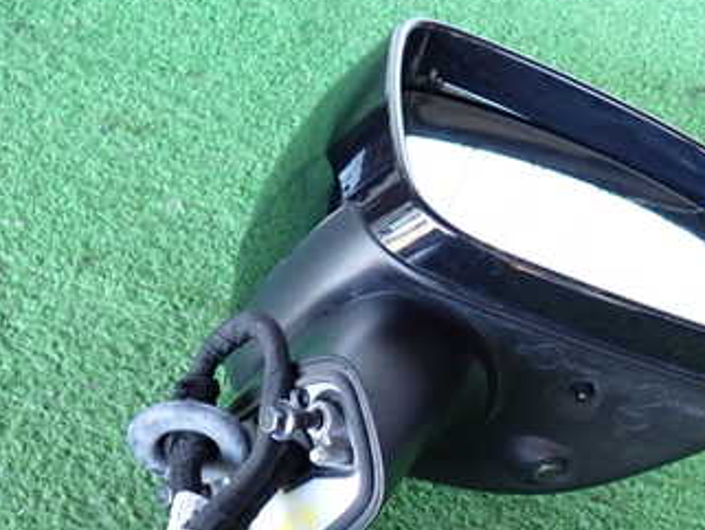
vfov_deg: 25.7
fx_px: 1141
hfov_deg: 34.3
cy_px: 409
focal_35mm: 56
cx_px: 371
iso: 400
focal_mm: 5.4
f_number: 2.3
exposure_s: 1/30
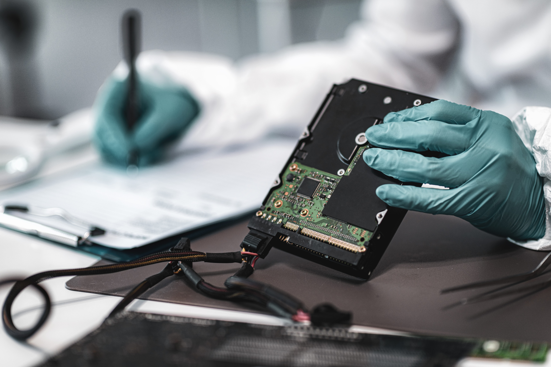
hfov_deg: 23.9
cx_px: 276
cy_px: 184
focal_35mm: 85
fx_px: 1301
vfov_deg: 16.1
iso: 160
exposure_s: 1/160
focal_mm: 85
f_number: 1.8
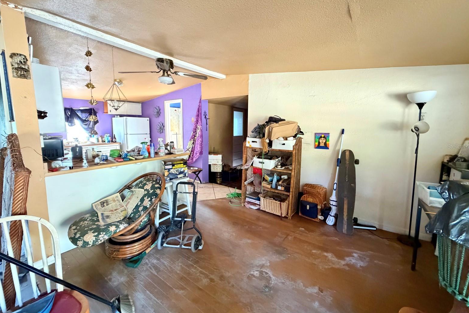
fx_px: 195
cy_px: 146
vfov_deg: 77.2
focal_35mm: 15
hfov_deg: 100.4
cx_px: 234
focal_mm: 2.22
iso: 1600
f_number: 2.2
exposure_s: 1/30
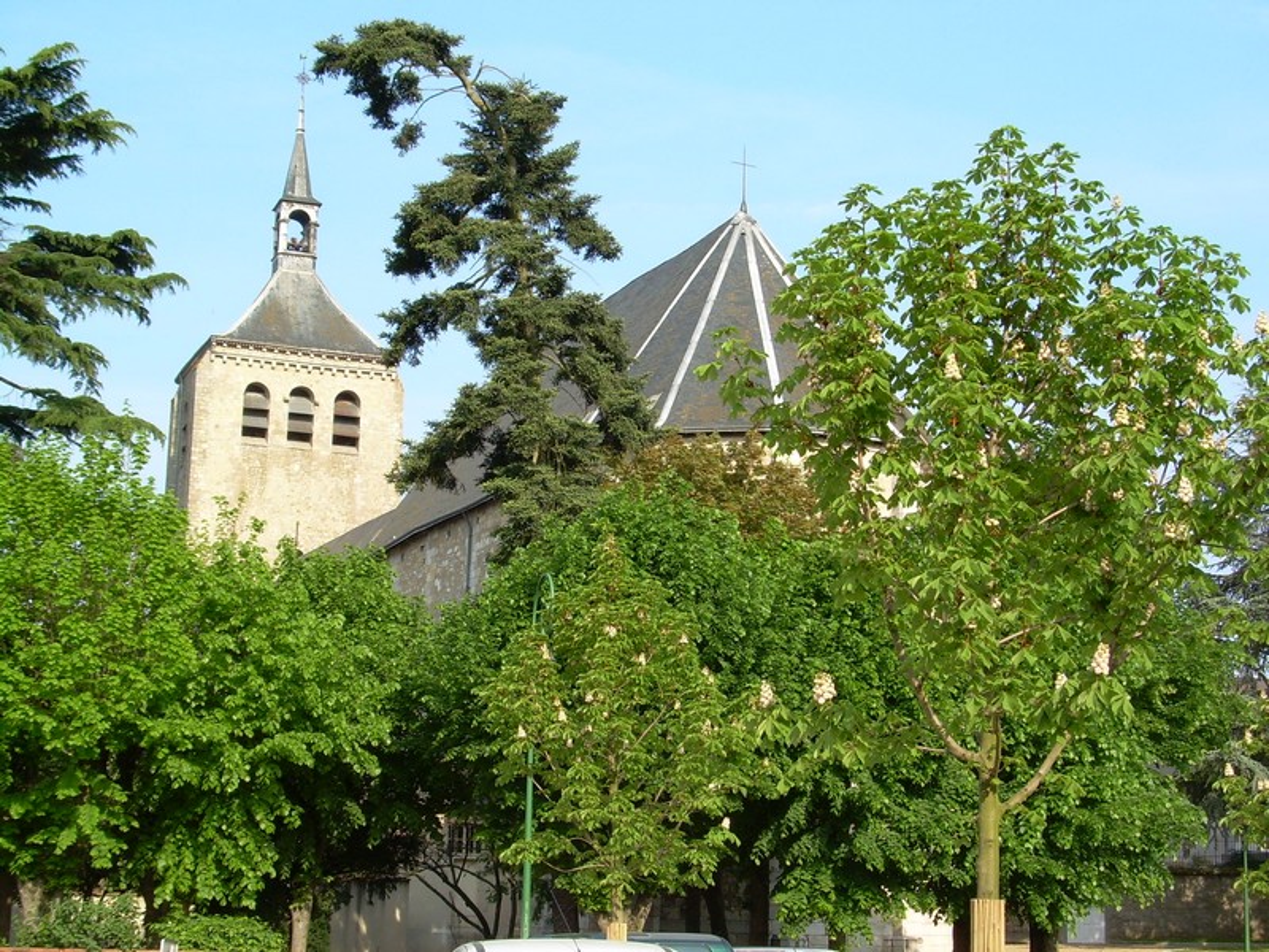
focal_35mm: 61
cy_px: 476
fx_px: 2236
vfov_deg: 24.0
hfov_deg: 31.7
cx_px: 634
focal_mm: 10.3
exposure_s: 1/162
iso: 50
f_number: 5.7
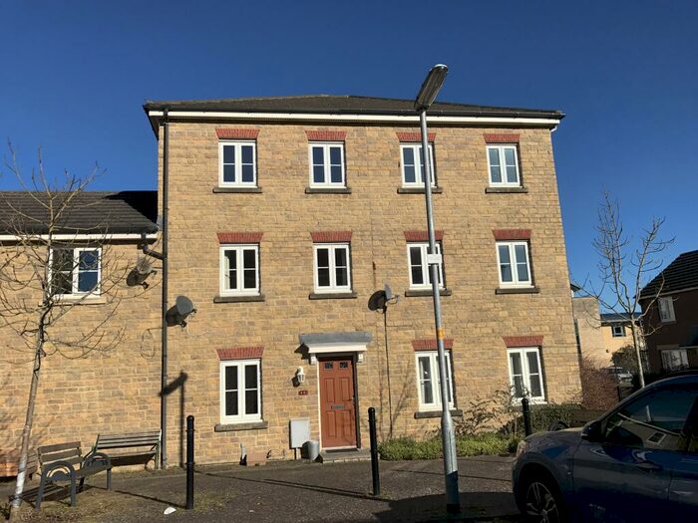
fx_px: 565
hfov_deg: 63.4
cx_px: 349
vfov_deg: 49.7
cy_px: 262
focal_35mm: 28
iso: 20
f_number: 1.8
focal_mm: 3.99
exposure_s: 1/4000
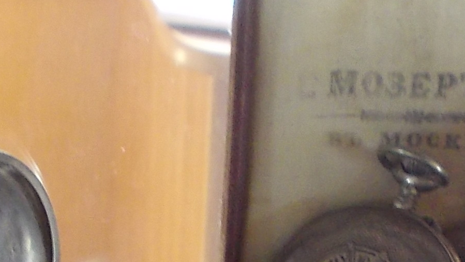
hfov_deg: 11.3
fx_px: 2343
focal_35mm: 190
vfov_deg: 6.3
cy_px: 474
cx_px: 243
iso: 200
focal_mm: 6.1
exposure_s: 1/13
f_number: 3.3
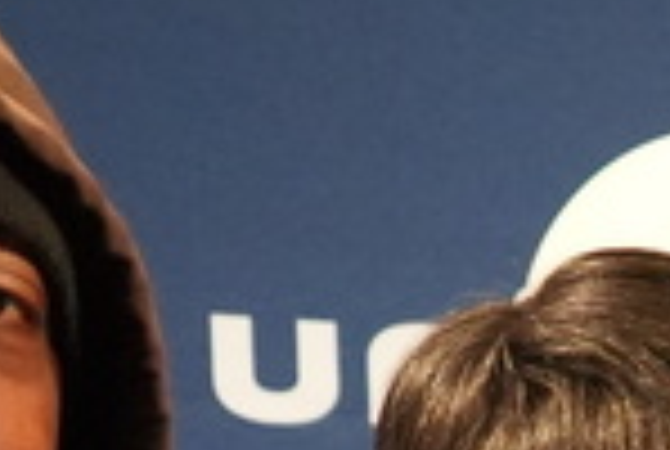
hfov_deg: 10.0
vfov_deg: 6.7
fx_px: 3580
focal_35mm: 192
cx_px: 1268
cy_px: 1213
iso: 12800
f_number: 3.5
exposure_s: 1/160
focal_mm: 28
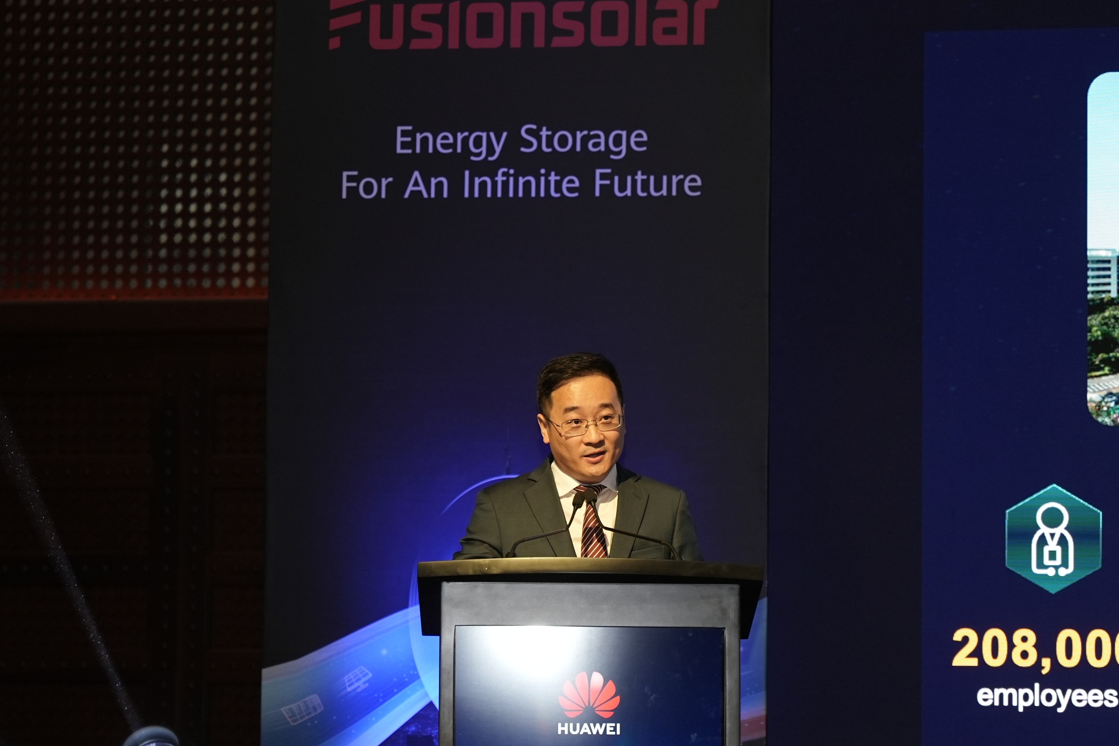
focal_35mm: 122
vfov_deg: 11.2
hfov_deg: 16.8
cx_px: 622
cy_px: 381
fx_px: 3792
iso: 1000
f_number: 2.8
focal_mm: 70
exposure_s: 1/160
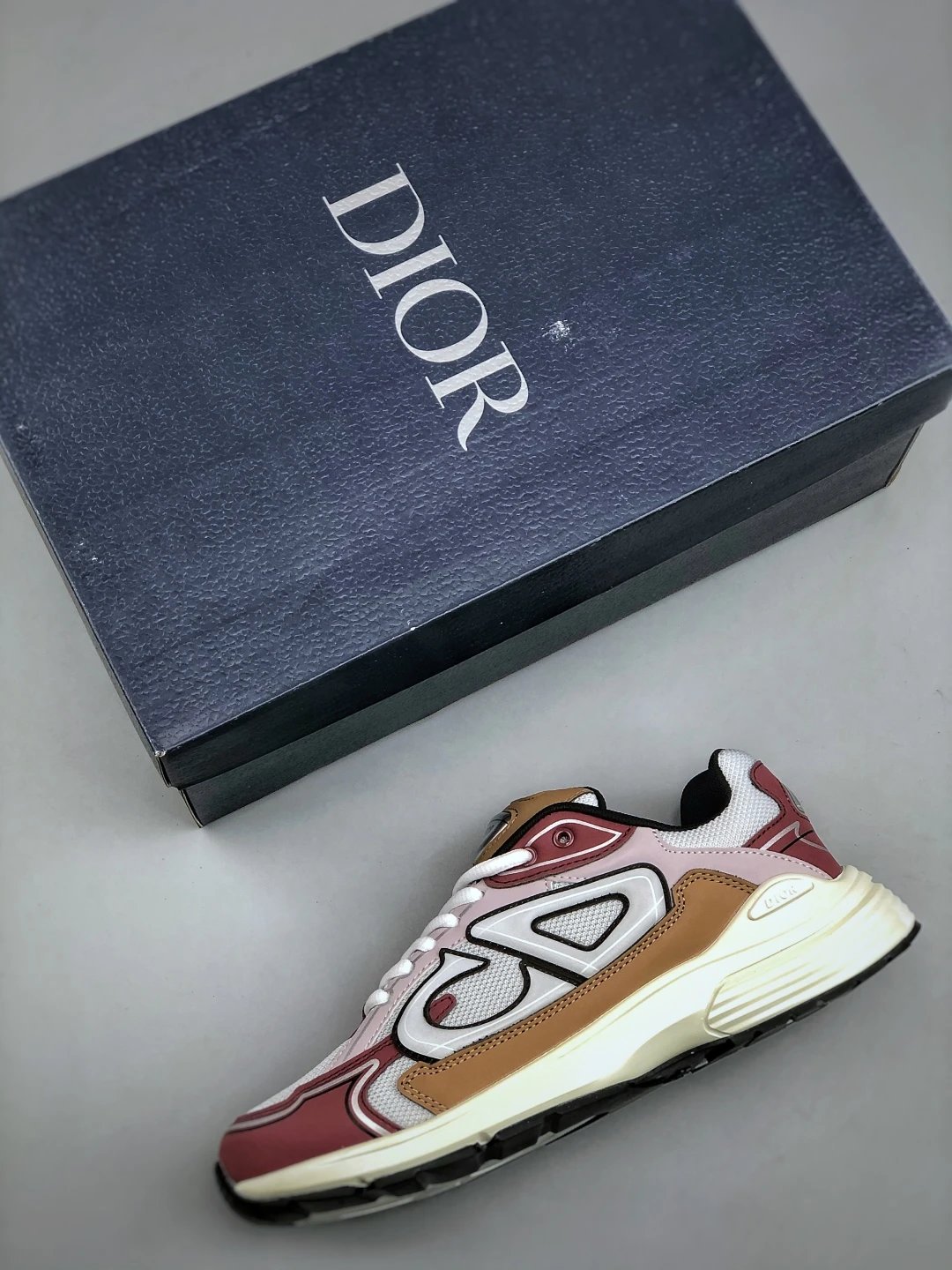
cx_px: 476
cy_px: 635
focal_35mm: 57
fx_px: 2090
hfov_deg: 25.7
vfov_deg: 33.8
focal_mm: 6.6
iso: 20
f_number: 2.8
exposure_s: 1/33
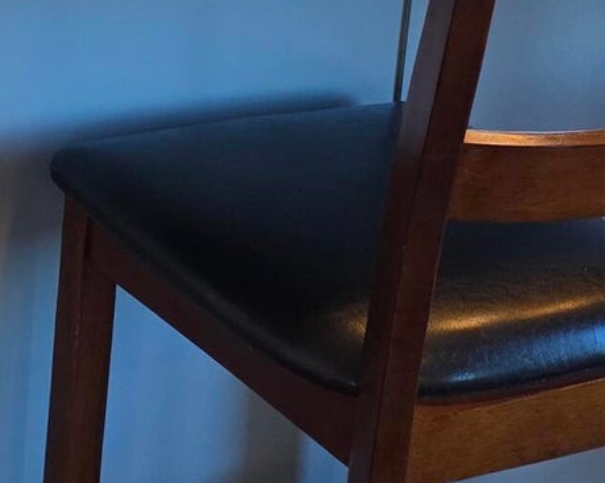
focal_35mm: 107
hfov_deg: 17.3
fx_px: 1915
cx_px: -82
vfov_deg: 13.5
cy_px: -267
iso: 250
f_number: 1.7
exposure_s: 1/120
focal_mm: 6.3
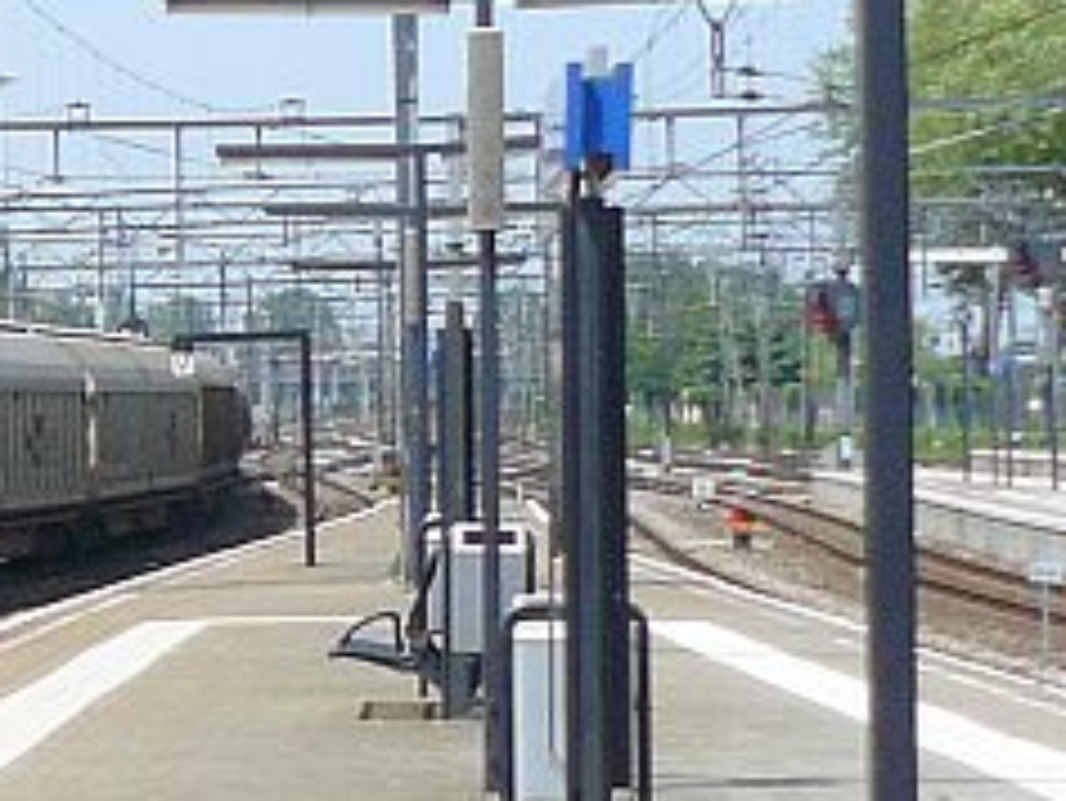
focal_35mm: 182
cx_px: -1556
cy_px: 468
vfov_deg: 8.2
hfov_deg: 9.6
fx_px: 5608
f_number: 4
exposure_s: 1/640
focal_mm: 6
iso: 100
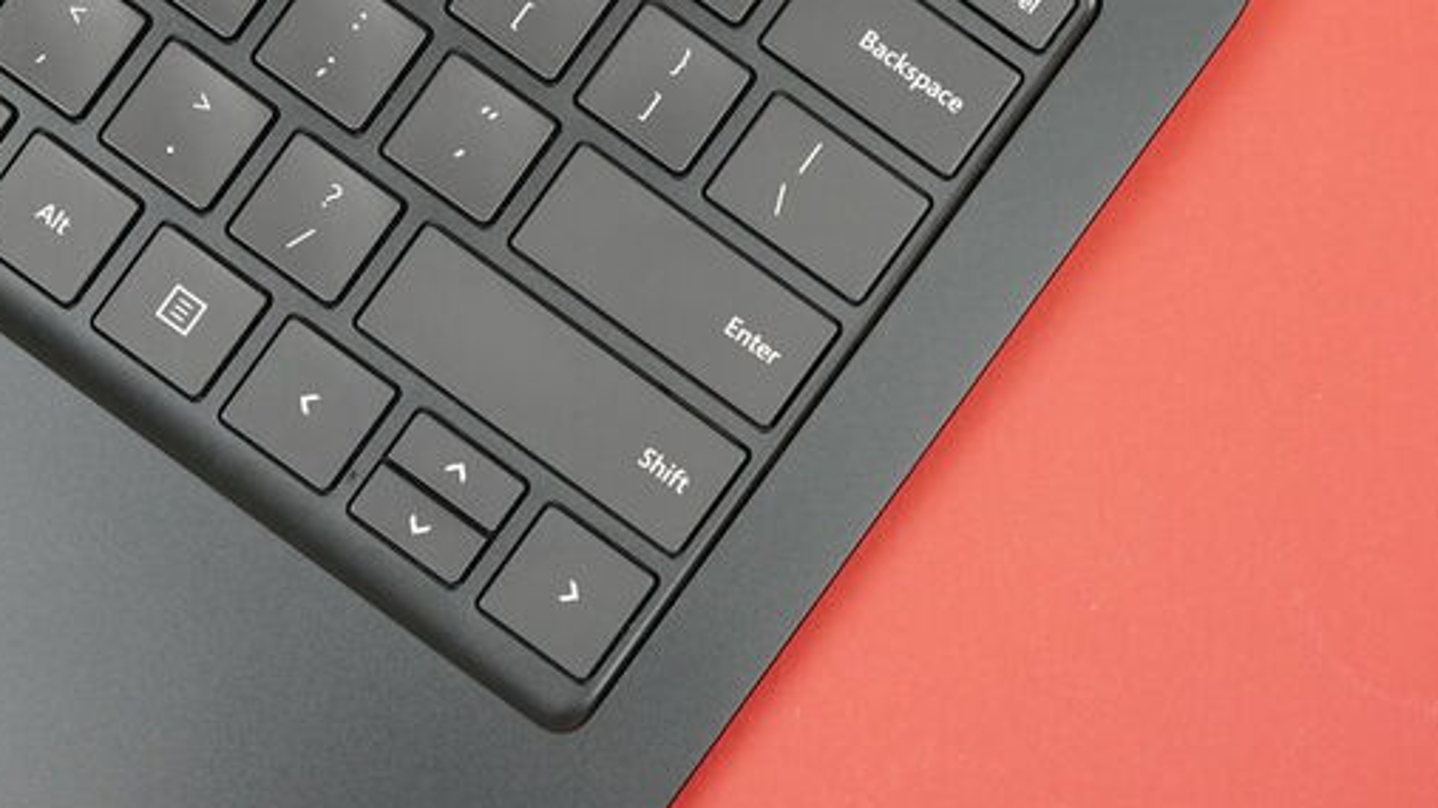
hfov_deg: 22.6
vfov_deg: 12.8
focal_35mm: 94
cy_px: 167
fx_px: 3584
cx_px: 454
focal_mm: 55
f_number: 4
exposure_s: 1/320
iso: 3200
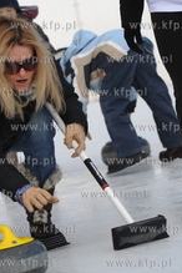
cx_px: 87
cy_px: 143
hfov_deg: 6.0
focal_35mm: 228
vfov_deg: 9.0
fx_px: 1729
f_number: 5
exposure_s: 1/500
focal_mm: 125
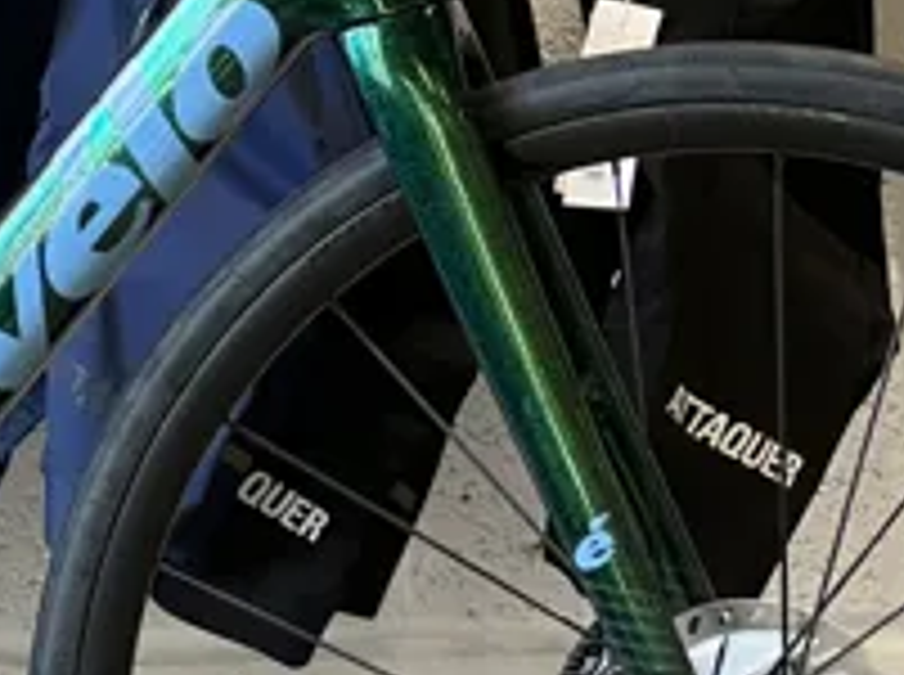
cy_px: 630
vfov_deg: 4.8
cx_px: -180
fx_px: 8003
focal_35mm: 307
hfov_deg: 6.4
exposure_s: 1/33
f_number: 2.8
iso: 160
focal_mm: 9
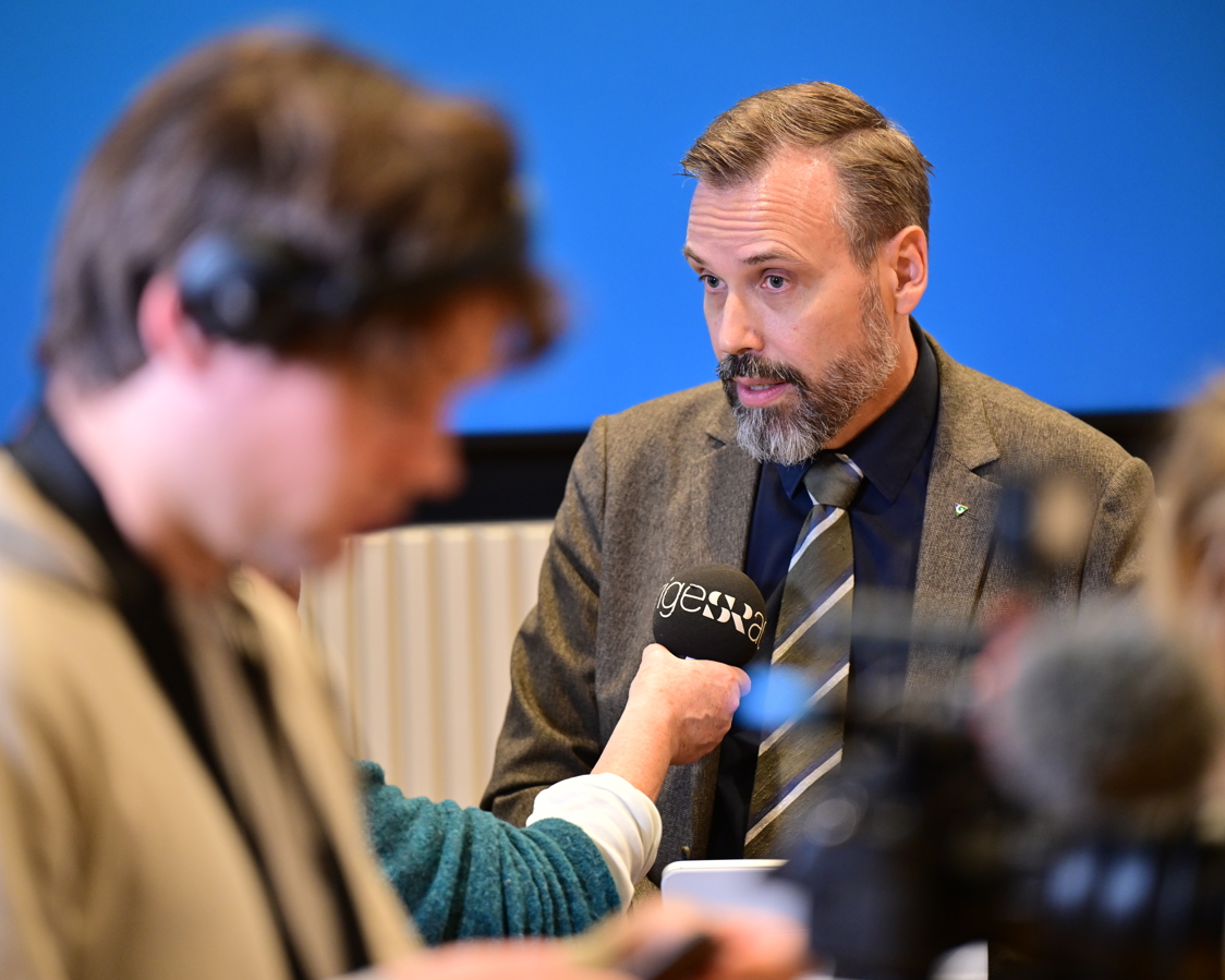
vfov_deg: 6.8
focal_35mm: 227
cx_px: 641
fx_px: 8229
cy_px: 487
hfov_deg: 8.5
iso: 1400
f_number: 2.8
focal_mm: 200
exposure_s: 1/125
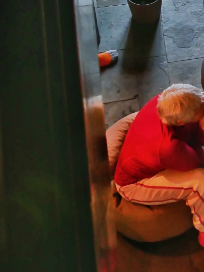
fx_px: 636
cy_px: -46
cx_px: 255
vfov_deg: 22.4
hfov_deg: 17.3
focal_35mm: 81
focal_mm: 13
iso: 640
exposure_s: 1/60
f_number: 2.8
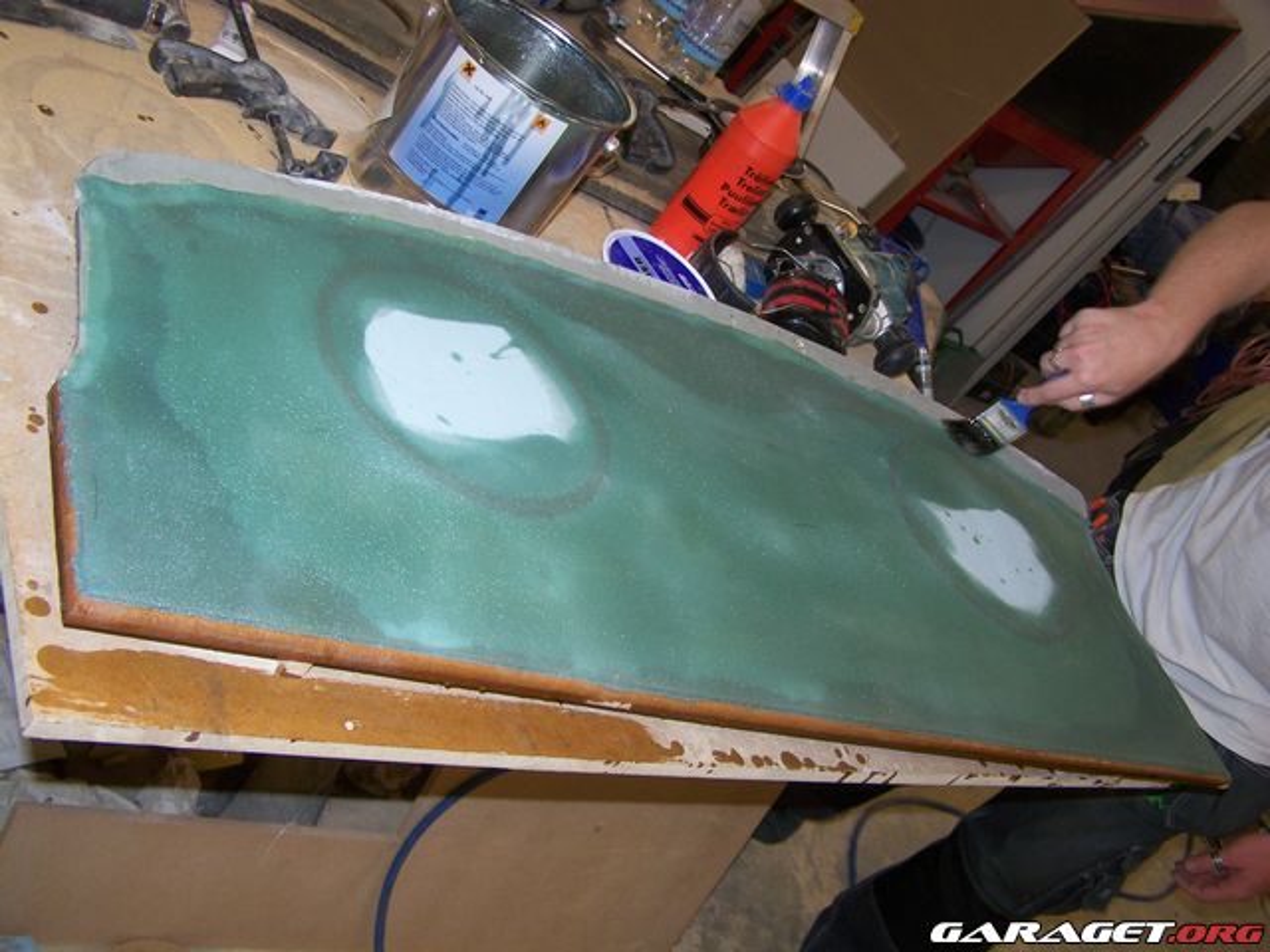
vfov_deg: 37.7
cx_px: 635
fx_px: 1394
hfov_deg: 49.0
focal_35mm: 38
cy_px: 476
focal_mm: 6.3
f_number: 2.8
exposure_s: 1/60
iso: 80
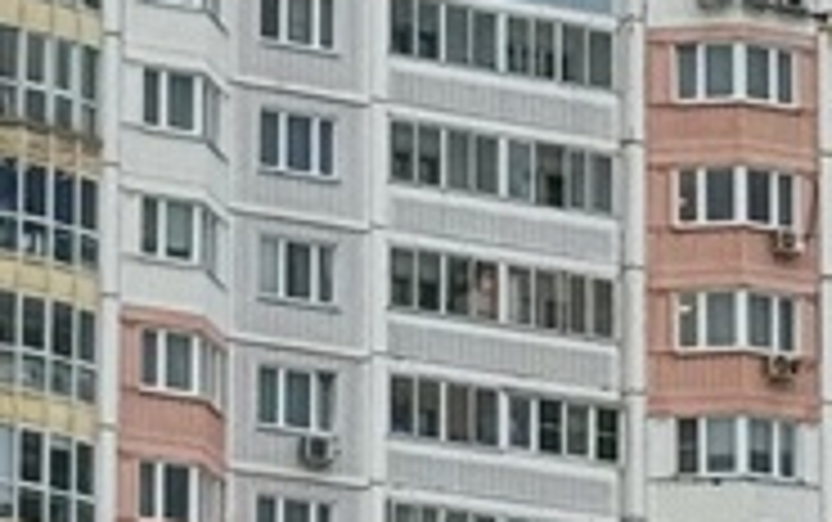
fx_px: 8102
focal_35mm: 357
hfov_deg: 5.9
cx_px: 400
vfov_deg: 3.7
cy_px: 182
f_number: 1.78
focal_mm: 6.76
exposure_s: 1/641
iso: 80
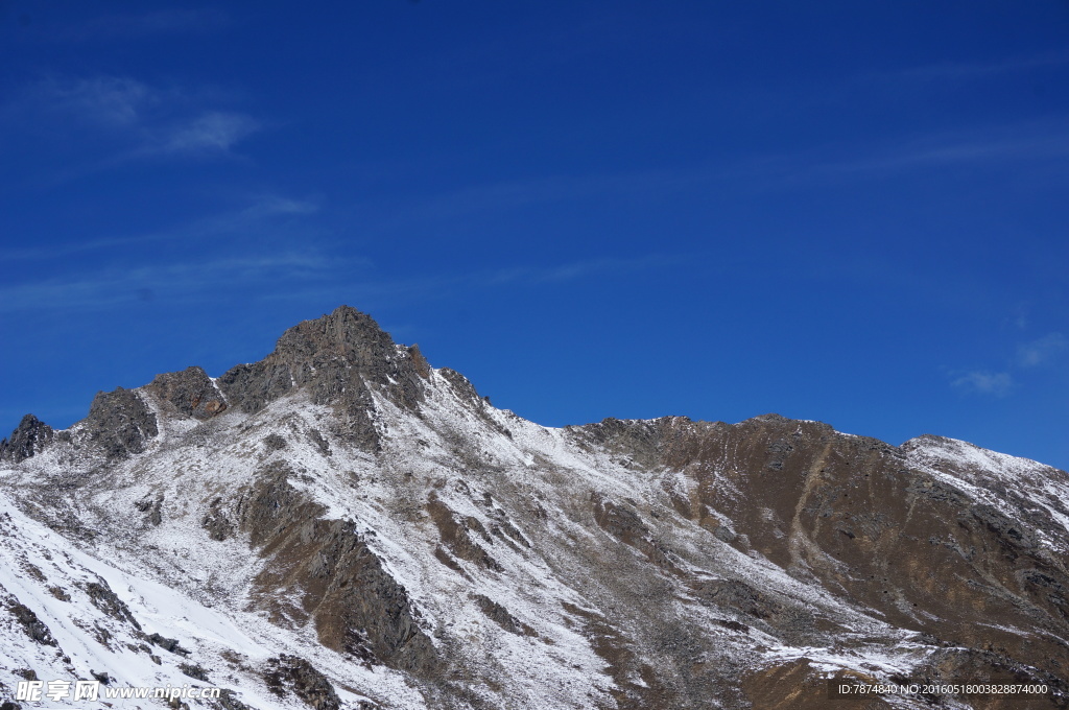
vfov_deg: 27.2
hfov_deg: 40.0
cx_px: 534
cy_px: 355
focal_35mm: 50
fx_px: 1468
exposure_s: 1/250
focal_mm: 33
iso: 100
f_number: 13
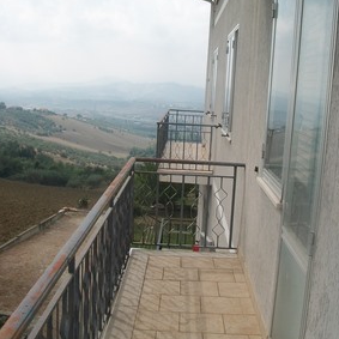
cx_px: 174
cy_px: 169
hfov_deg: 37.5
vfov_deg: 37.6
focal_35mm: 45
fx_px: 499
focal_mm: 5.7
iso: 80
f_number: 5.5
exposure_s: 1/500
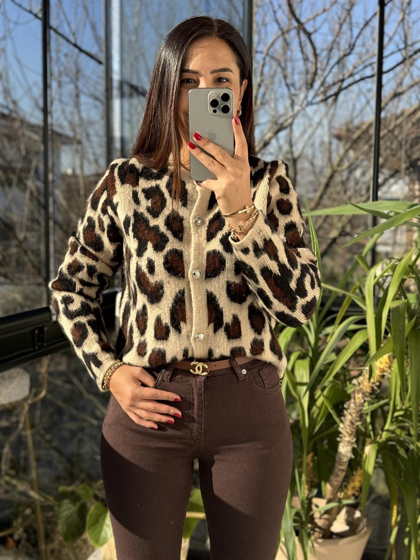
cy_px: 280
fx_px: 776
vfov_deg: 39.7
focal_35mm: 48
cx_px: 210
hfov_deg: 30.3
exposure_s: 1/664
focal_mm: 6.76
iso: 64
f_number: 1.78
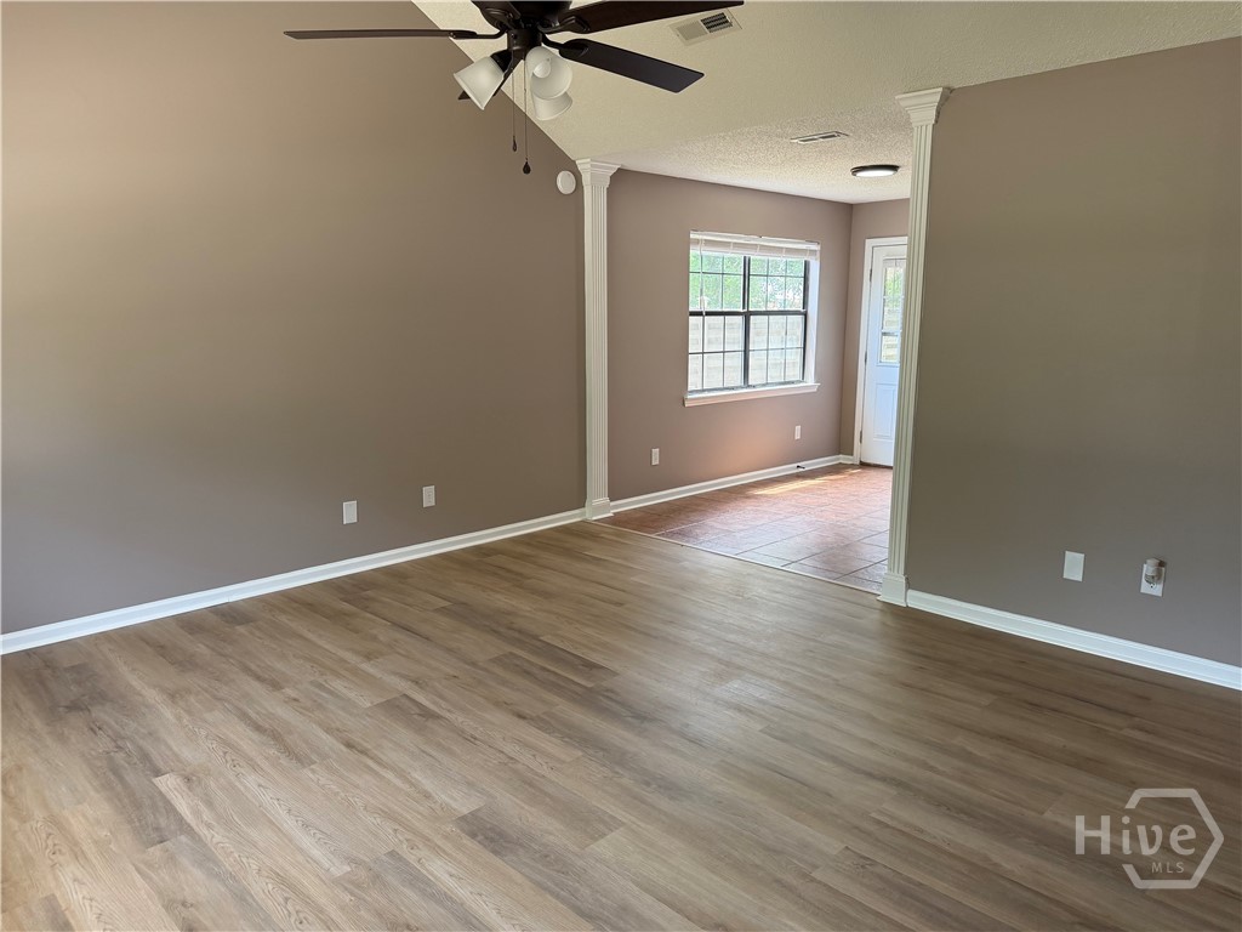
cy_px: 466
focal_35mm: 24
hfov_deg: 71.6
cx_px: 621
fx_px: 861
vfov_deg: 56.8
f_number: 1.78
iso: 200
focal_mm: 6.76
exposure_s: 1/182
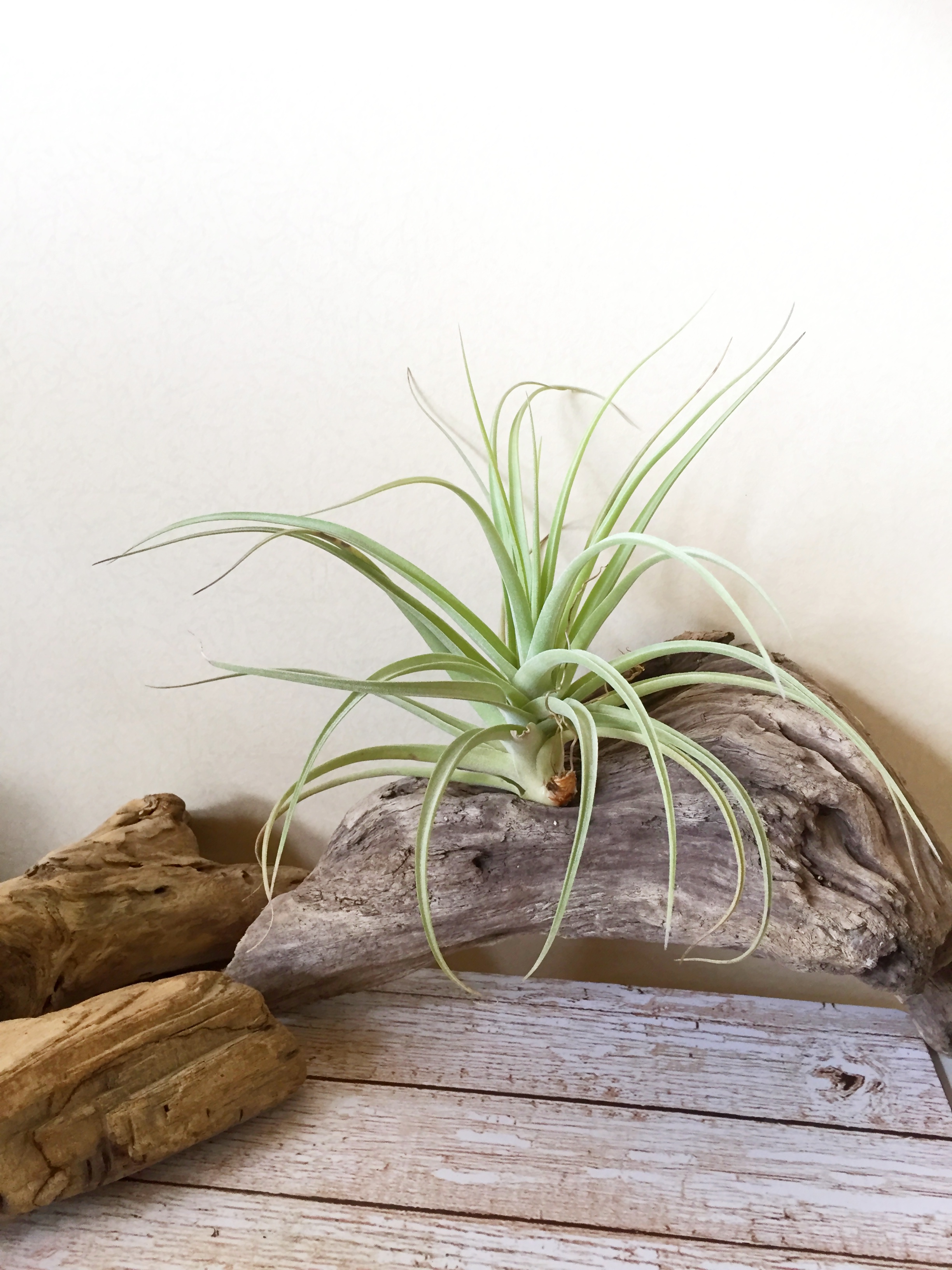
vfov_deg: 61.7
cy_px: 635
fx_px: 1063
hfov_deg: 48.2
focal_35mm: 29
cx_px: 476
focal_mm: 4.15
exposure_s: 1/30
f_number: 2.2
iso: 125
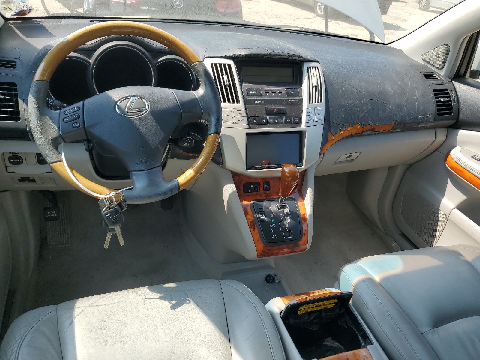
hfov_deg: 67.3
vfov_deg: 53.1
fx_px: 361
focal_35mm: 26
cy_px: 180
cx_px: 240
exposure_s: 1/909
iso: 50
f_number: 1.5
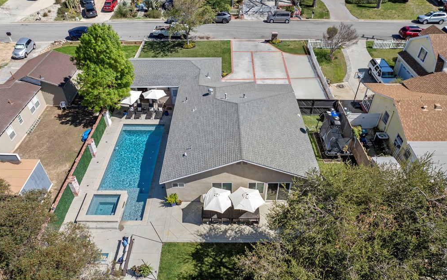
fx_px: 317
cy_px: 164
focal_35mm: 26
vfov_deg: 47.4
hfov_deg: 70.4
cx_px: 226
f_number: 2.8
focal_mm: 12.29
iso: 100
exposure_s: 1/1600
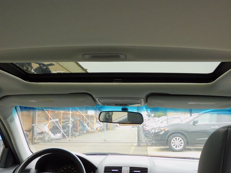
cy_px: 86
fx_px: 267
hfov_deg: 46.8
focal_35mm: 40
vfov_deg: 36.0
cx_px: 116
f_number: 3.8
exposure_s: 1/60
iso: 125
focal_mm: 7.2
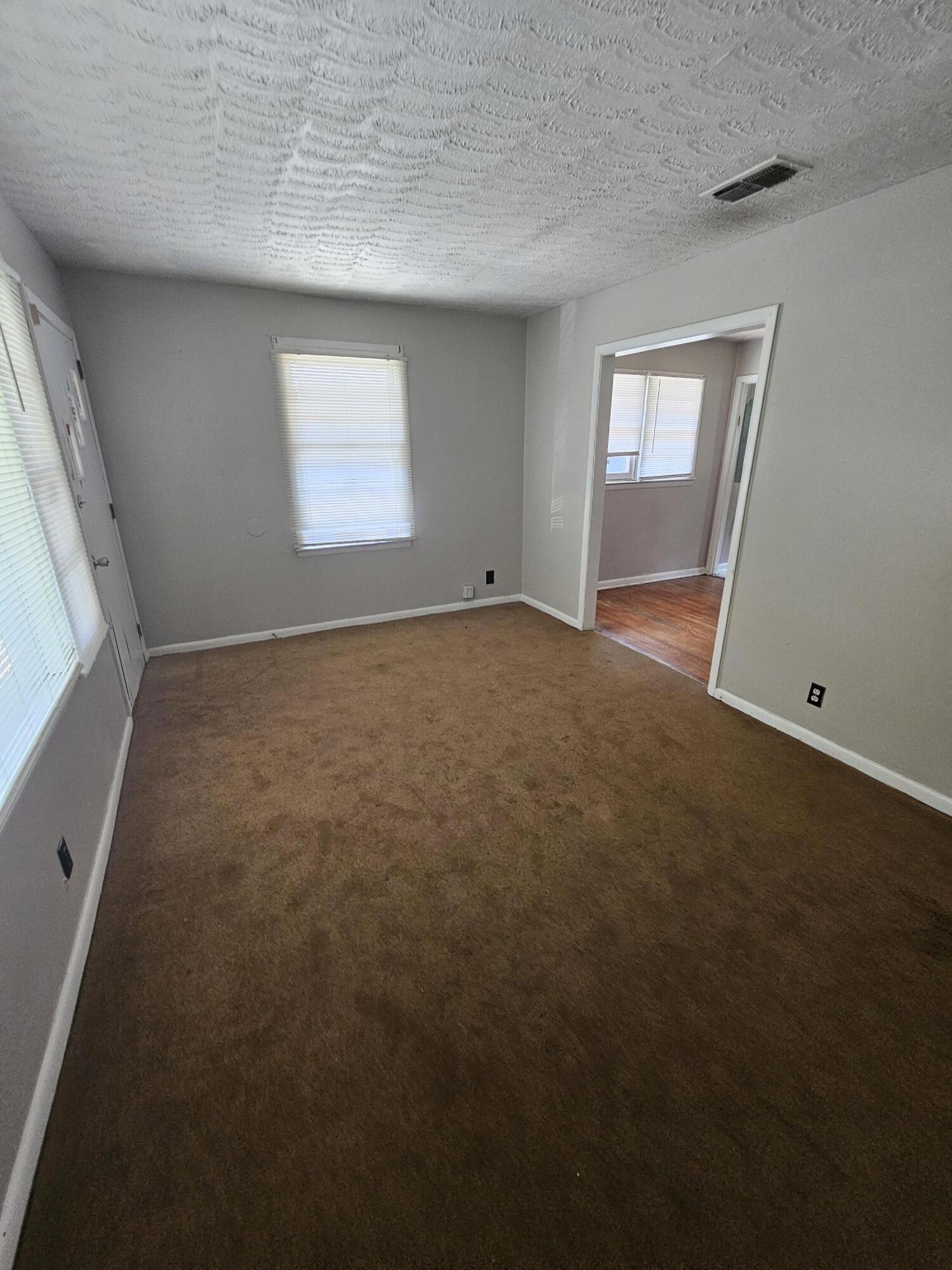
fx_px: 477
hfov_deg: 89.9
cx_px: 476
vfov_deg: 106.2
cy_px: 635
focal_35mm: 13
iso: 400
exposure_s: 1/40
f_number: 2.2
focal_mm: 2.2
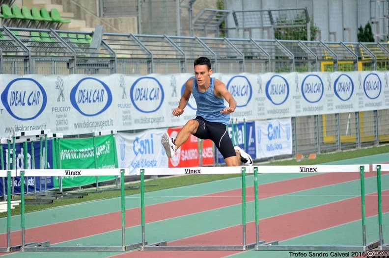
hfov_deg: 9.8
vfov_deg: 6.5
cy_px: 129
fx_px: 2266
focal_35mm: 210
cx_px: 194
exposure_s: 1/1000
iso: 800
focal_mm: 210
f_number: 5.6
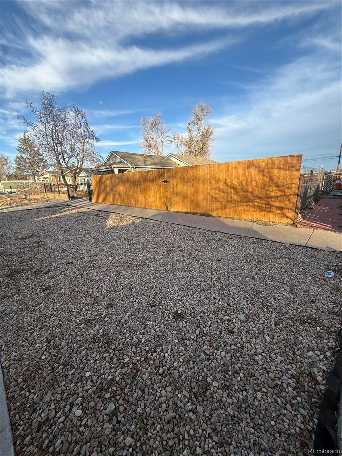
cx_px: 171
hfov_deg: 85.7
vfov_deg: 102.1
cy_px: 228
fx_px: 184
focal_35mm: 14
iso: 50
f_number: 2.2
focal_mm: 2.22
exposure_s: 1/841
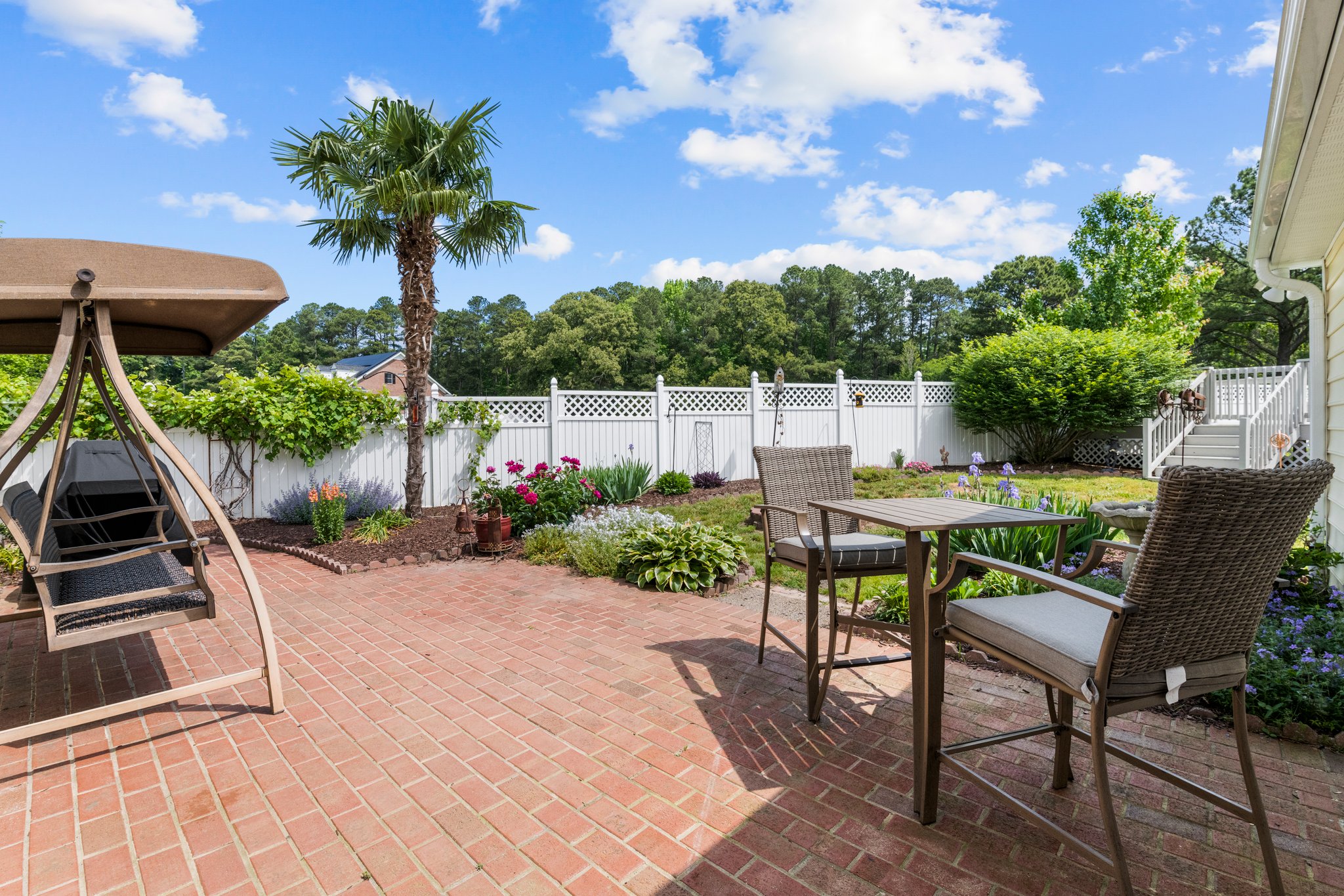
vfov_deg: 77.3
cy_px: 448
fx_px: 560
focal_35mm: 15
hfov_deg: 100.4
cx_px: 672
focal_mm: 15
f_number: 7.1
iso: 400
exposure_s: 1/1000
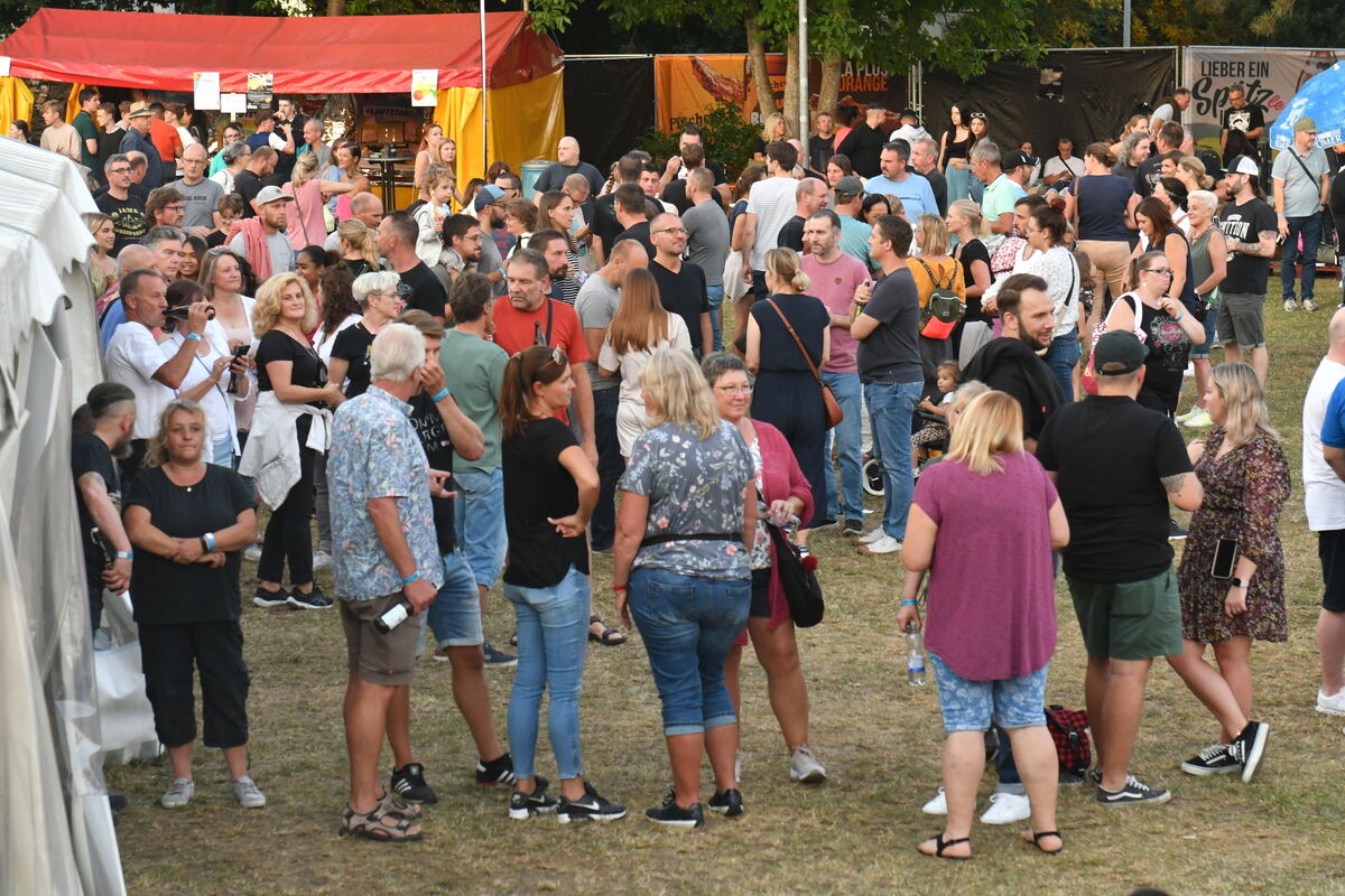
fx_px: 3923
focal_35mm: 105
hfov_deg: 19.5
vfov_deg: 13.0
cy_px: 448
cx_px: 672
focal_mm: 70
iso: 800
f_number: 5.6
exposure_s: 1/125
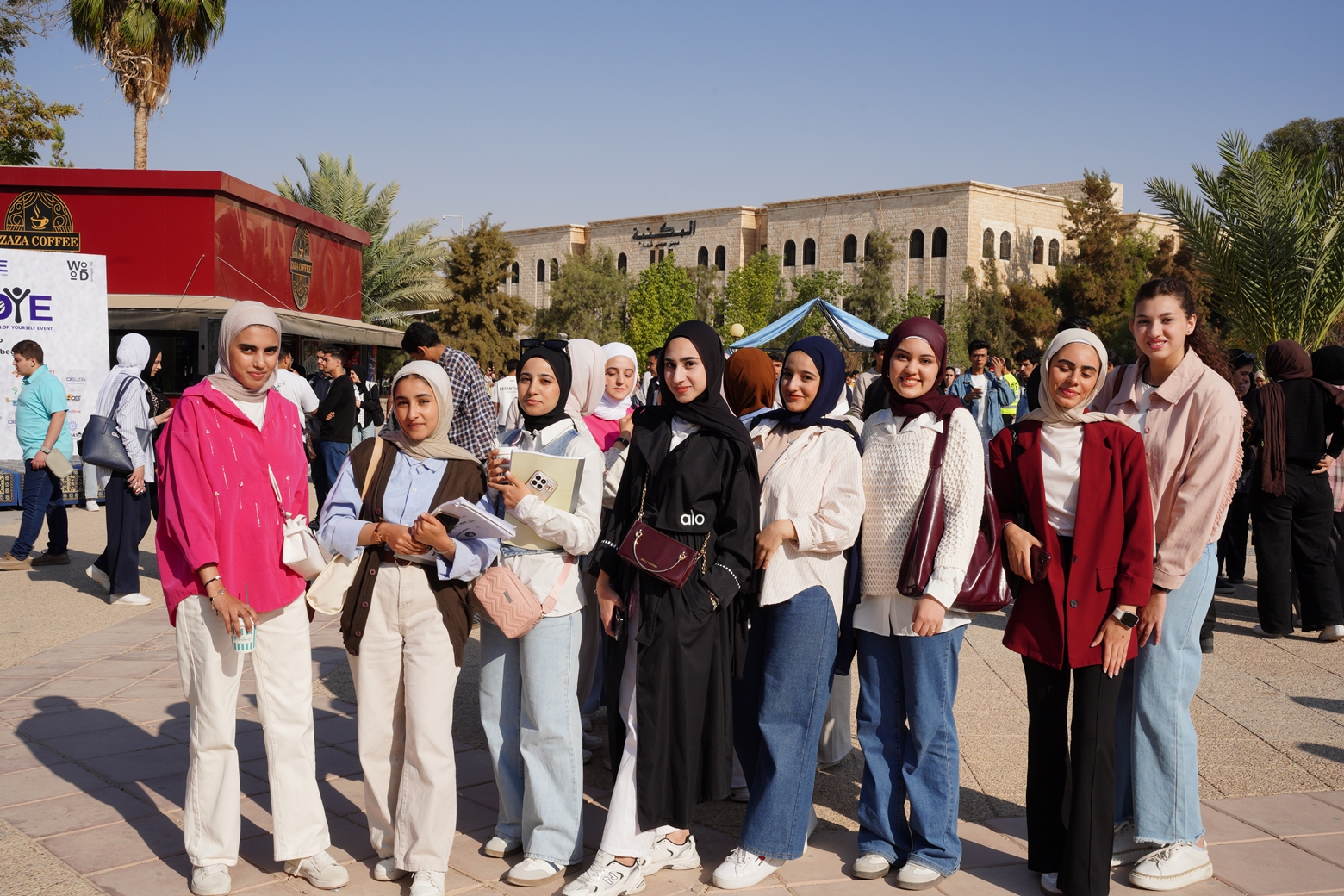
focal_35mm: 38
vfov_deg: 35.1
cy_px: 448
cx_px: 672
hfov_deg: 50.7
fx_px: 1419
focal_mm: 38
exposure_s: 1/160
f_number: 14
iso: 100
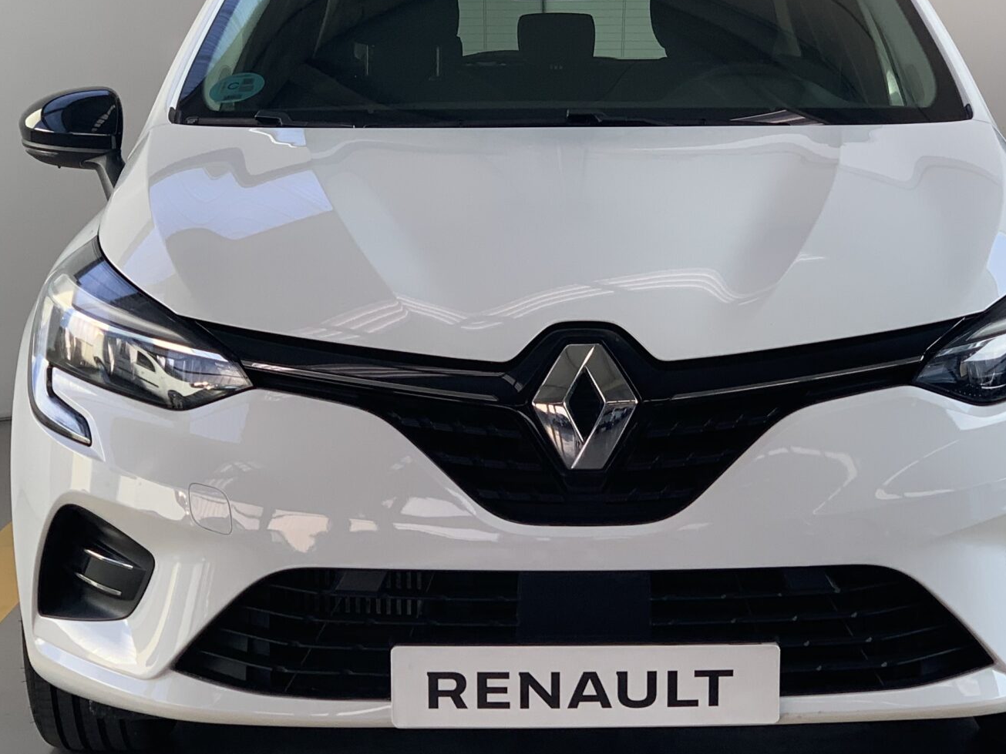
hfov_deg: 19.3
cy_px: 371
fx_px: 2965
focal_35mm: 102
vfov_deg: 14.5
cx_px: 566
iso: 32
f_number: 2.4
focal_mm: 6
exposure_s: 1/122
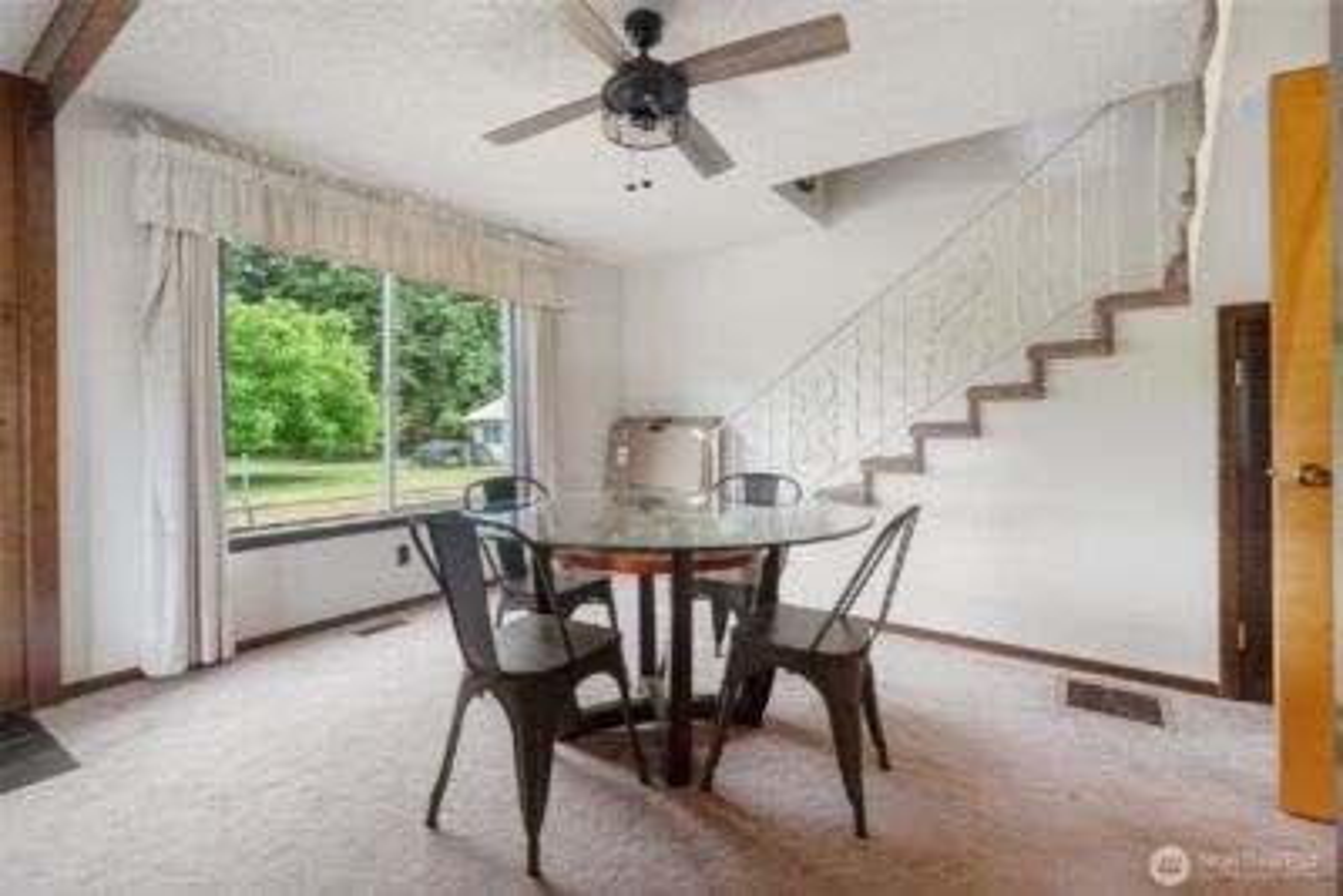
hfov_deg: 96.7
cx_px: 672
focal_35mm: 16
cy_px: 448
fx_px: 597
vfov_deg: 73.8
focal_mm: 16
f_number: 8
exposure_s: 2.5
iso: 320
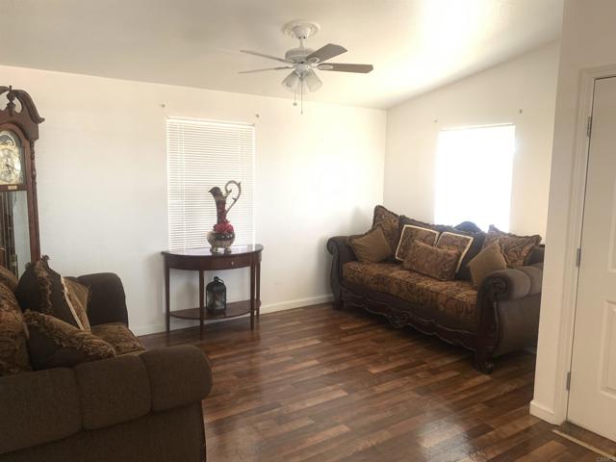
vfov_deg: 53.1
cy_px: 231
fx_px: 463
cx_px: 308
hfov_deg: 67.3
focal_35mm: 26
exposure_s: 1/60
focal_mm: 4.25
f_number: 1.8
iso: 50
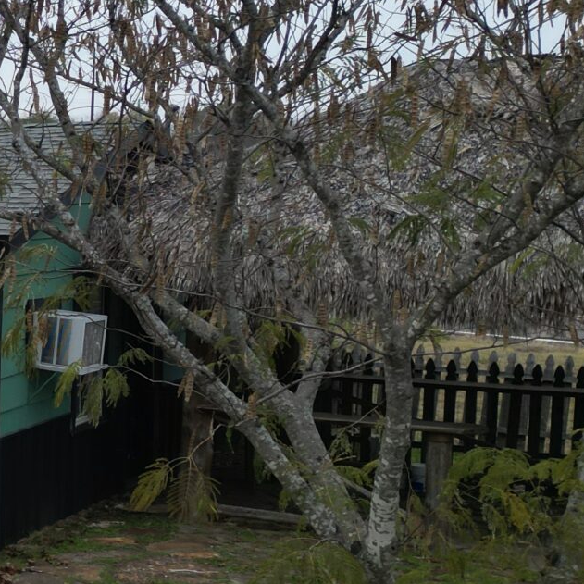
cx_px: -543
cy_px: 274
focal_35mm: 86
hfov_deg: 16.2
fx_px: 1641
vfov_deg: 20.2
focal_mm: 6.72
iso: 120
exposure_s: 1/800
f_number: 1.7
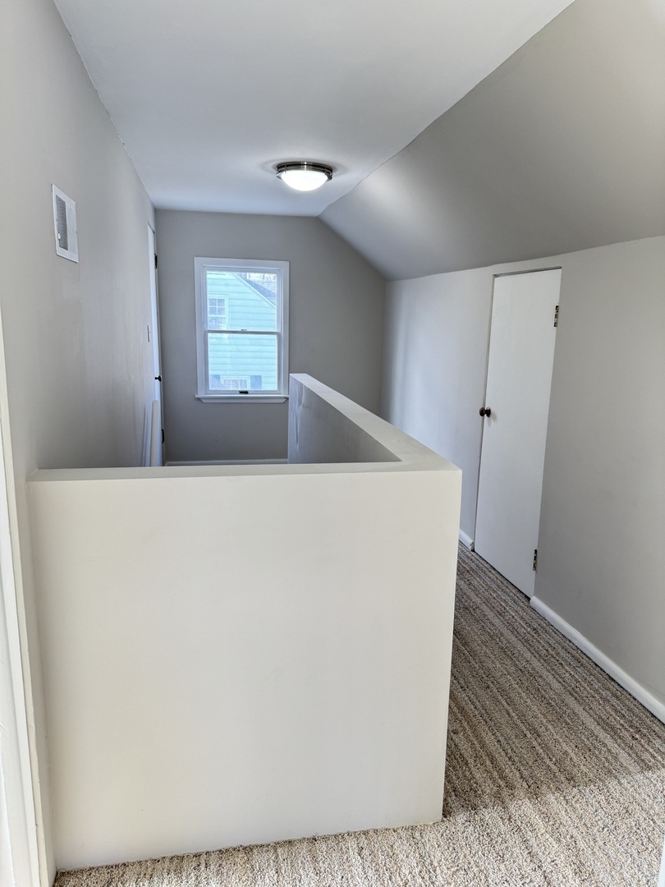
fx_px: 615
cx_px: 332
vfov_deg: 71.6
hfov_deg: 56.8
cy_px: 444
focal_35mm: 24
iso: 125
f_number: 1.78
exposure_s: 1/60
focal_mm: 6.76
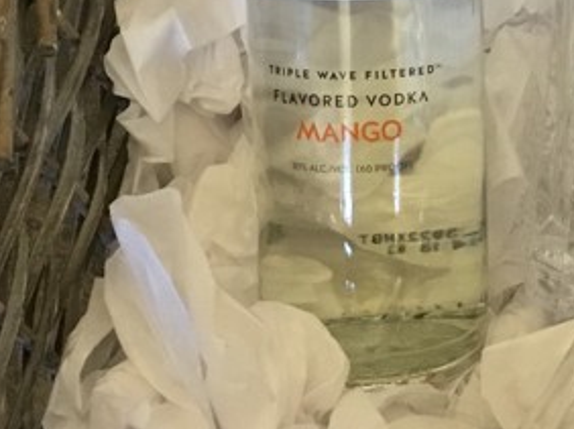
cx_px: 655
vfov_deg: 14.7
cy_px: 9
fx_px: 1640
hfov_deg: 18.9
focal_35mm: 99
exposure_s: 1/30
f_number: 2.4
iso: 200
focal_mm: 3.3
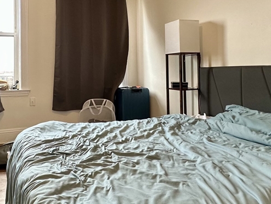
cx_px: 85
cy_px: 68
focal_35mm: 29
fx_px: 227
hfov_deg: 59.8
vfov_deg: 47.5
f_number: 2.2
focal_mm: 2.22
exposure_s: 1/120
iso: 250
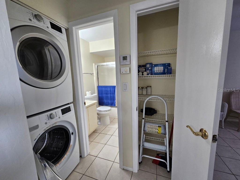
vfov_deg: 89.9
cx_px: 120
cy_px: 90
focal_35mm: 13
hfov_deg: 106.2
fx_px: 90
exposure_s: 1/60.2
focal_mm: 2.2
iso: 160
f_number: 2.2
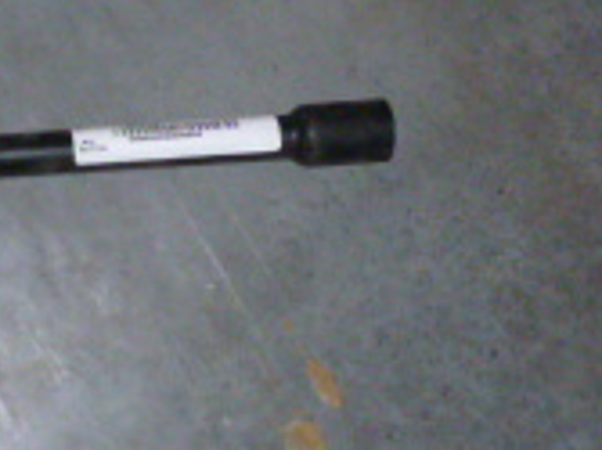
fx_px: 1668
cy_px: 133
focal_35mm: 96
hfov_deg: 18.3
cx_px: -285
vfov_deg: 15.3
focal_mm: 4.5
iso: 400
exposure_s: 1/250
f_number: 3.1
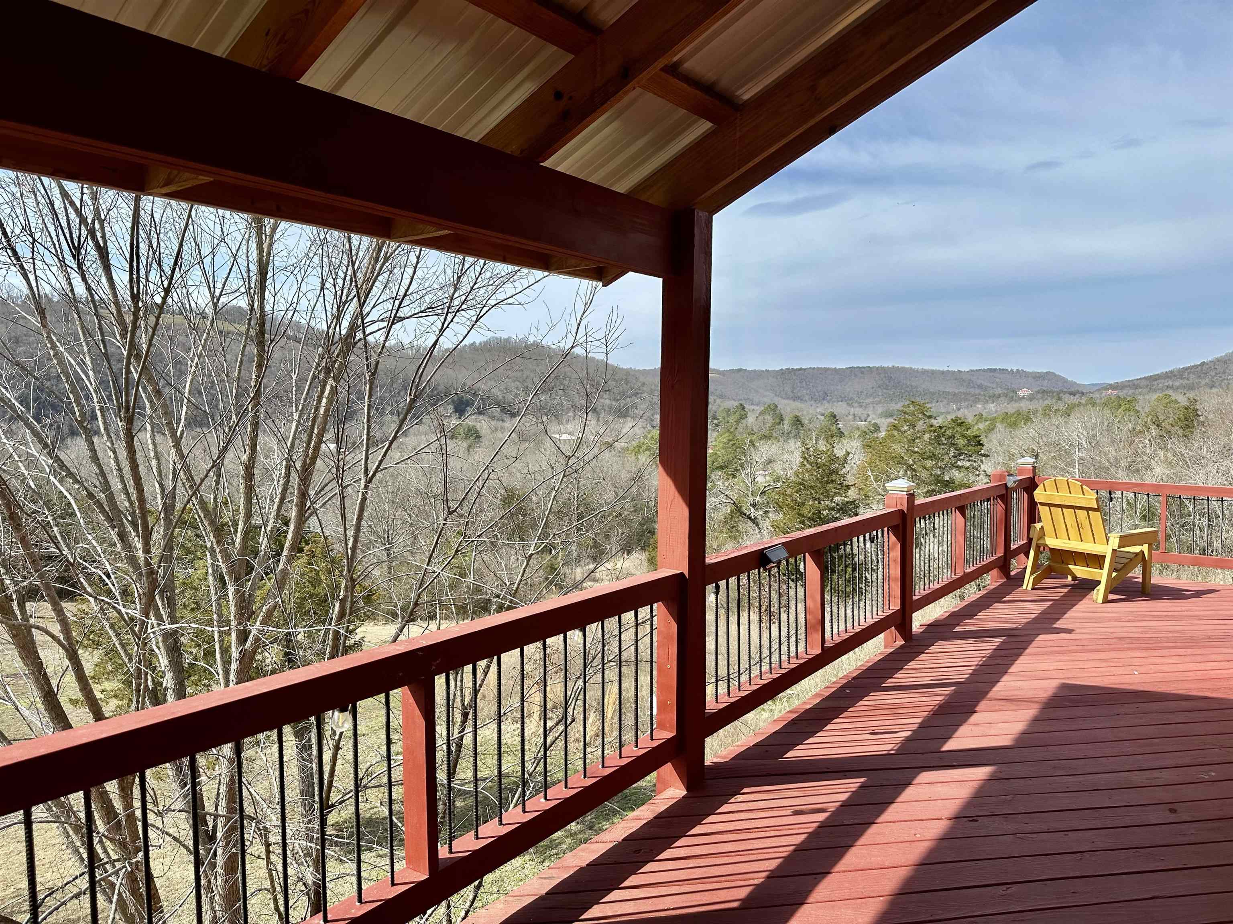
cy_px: 462
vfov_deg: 56.8
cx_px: 616
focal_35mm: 24
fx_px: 855
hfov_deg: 71.6
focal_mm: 6.86
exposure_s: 1/3597
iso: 80
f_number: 1.78
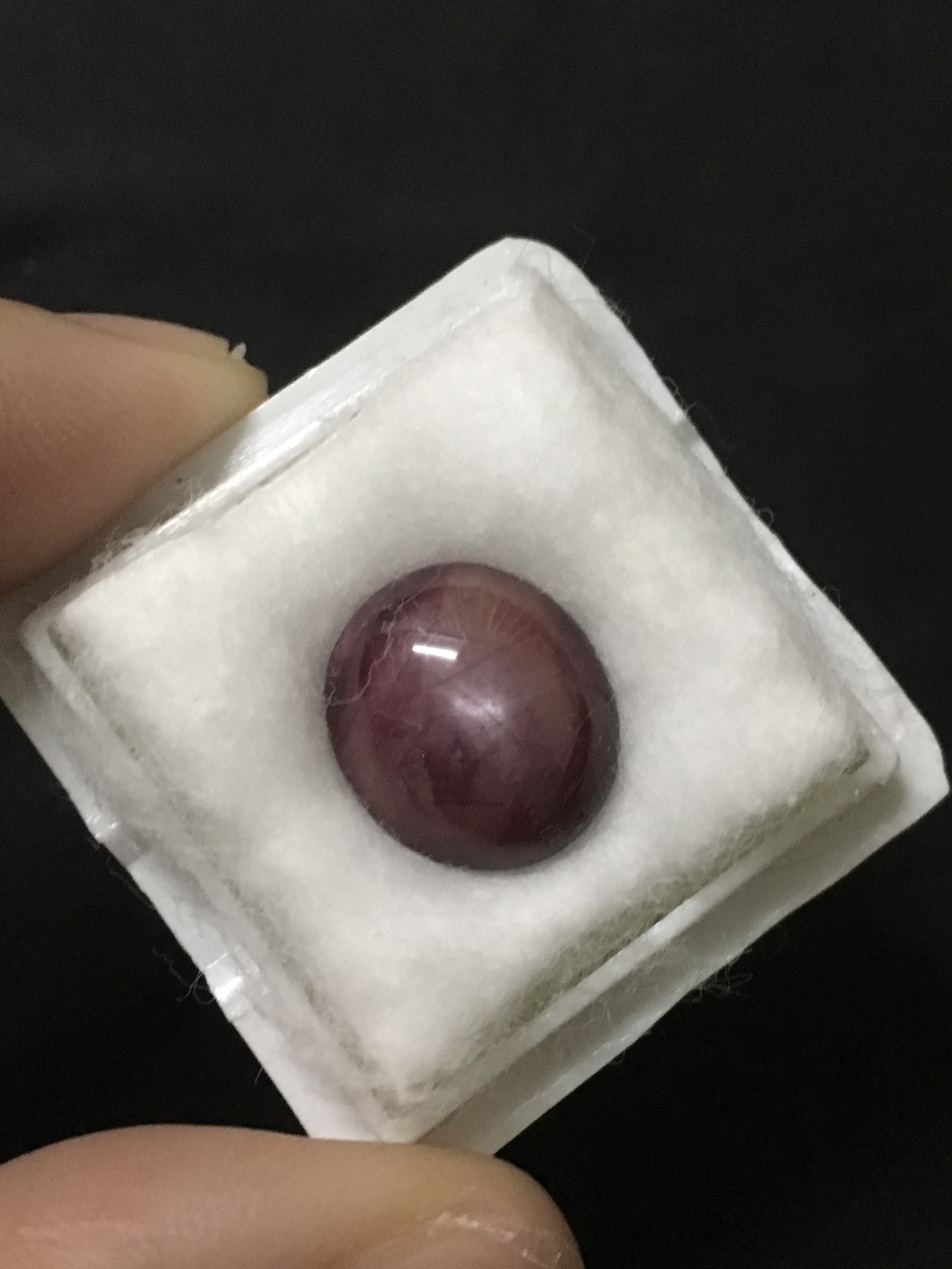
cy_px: 634
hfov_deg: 48.2
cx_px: 476
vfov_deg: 61.7
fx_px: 1063
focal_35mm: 29
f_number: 2.2
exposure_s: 1/17
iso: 200
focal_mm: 4.15
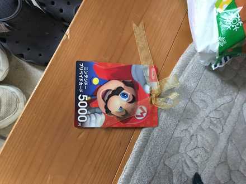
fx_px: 206
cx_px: 123
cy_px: 92
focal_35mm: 29
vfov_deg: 48.2
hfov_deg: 61.7
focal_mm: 4.15
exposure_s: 1/4
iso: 64
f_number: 2.2
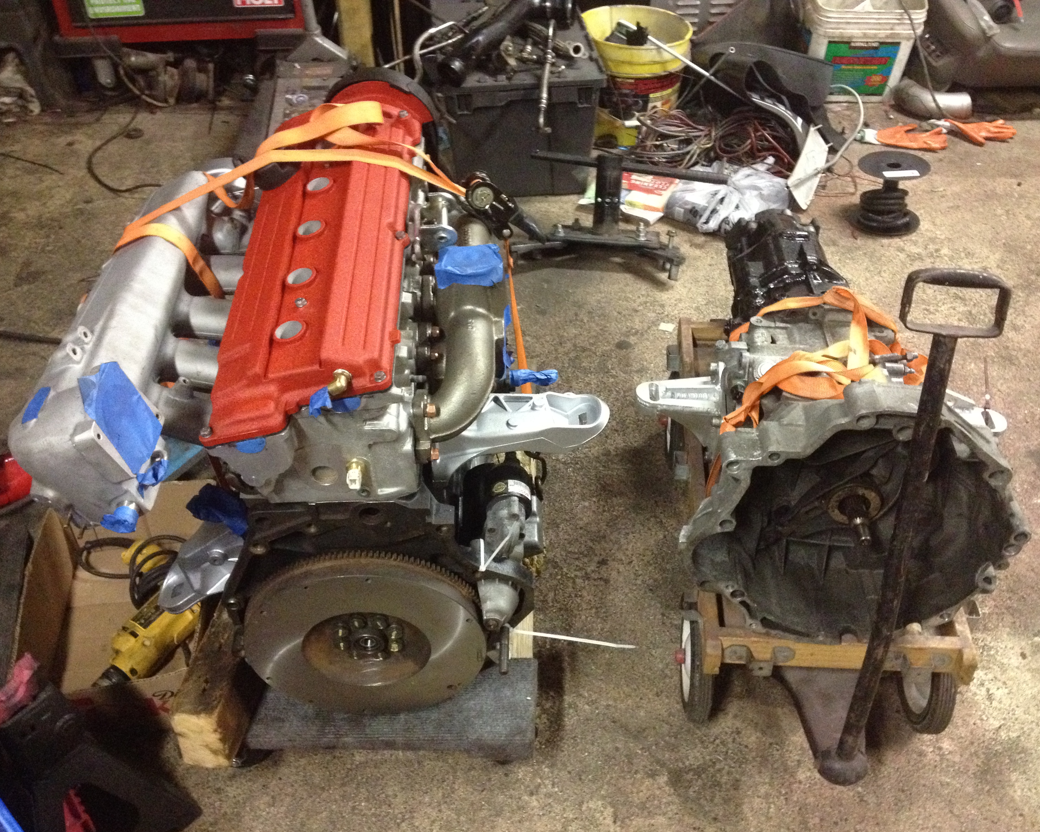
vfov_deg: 40.1
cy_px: 420
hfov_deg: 49.1
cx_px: 529
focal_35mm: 37
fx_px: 1139
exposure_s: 1/15
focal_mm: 4.28
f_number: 2.4
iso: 640
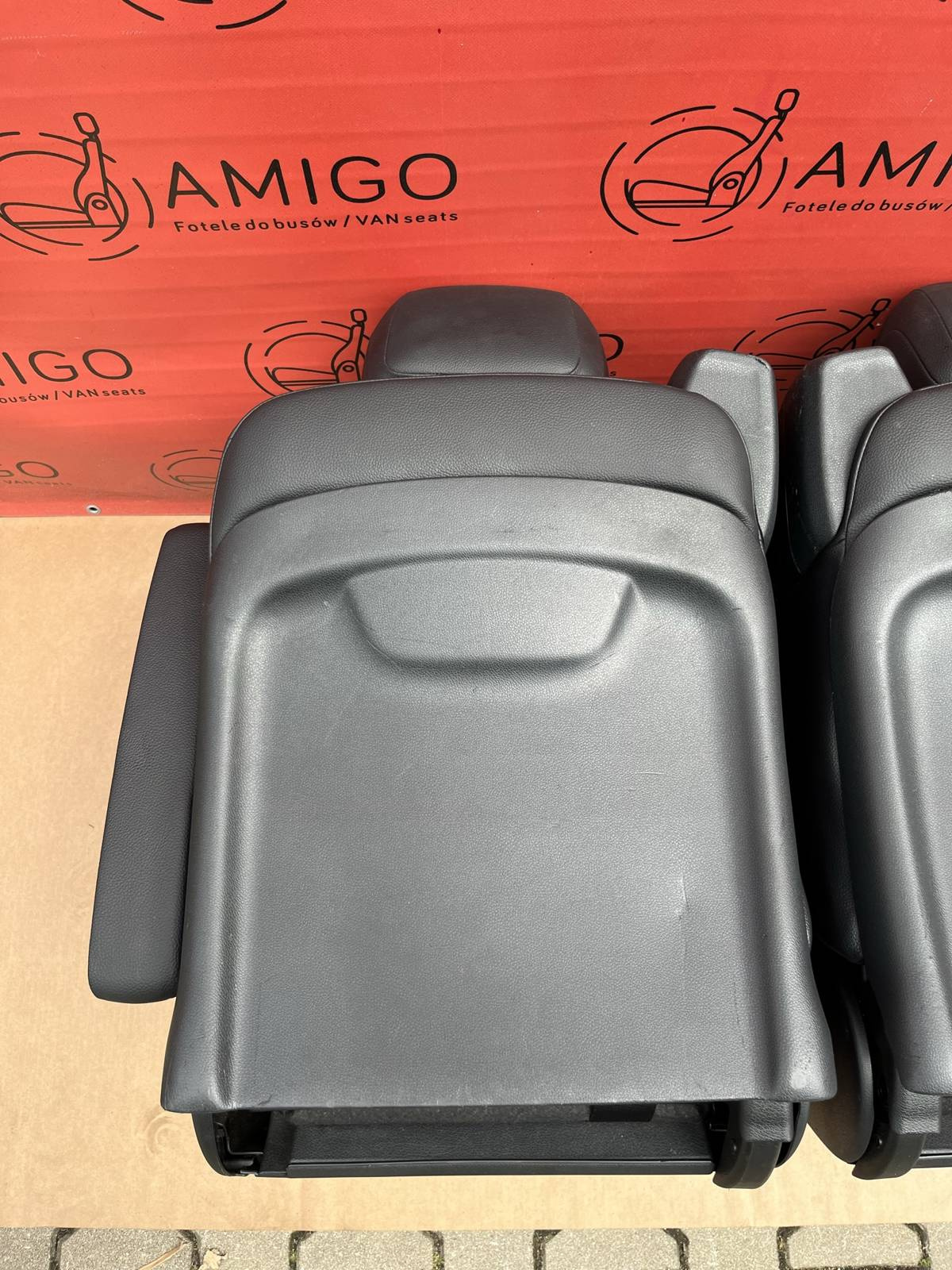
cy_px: 635
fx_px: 953
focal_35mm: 26
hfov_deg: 53.1
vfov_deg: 67.3
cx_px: 476
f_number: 1.6
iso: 50
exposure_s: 1/484
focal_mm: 5.1
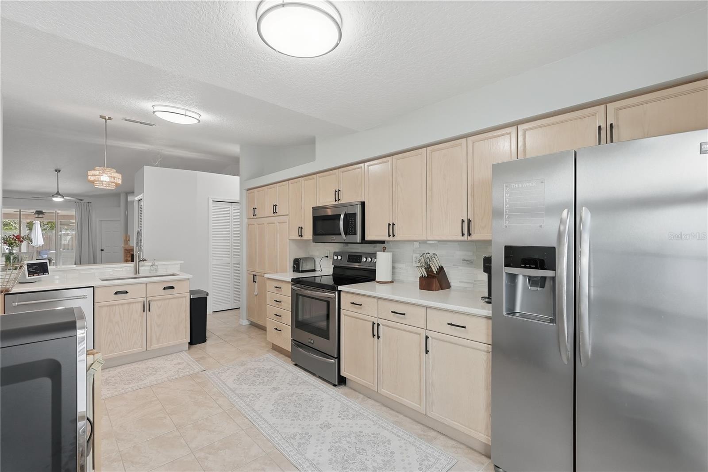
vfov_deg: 72.1
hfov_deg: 95.0
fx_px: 325
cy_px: 236
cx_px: 354
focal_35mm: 16
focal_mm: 16.5
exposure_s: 1/2000
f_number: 5.6
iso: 1600
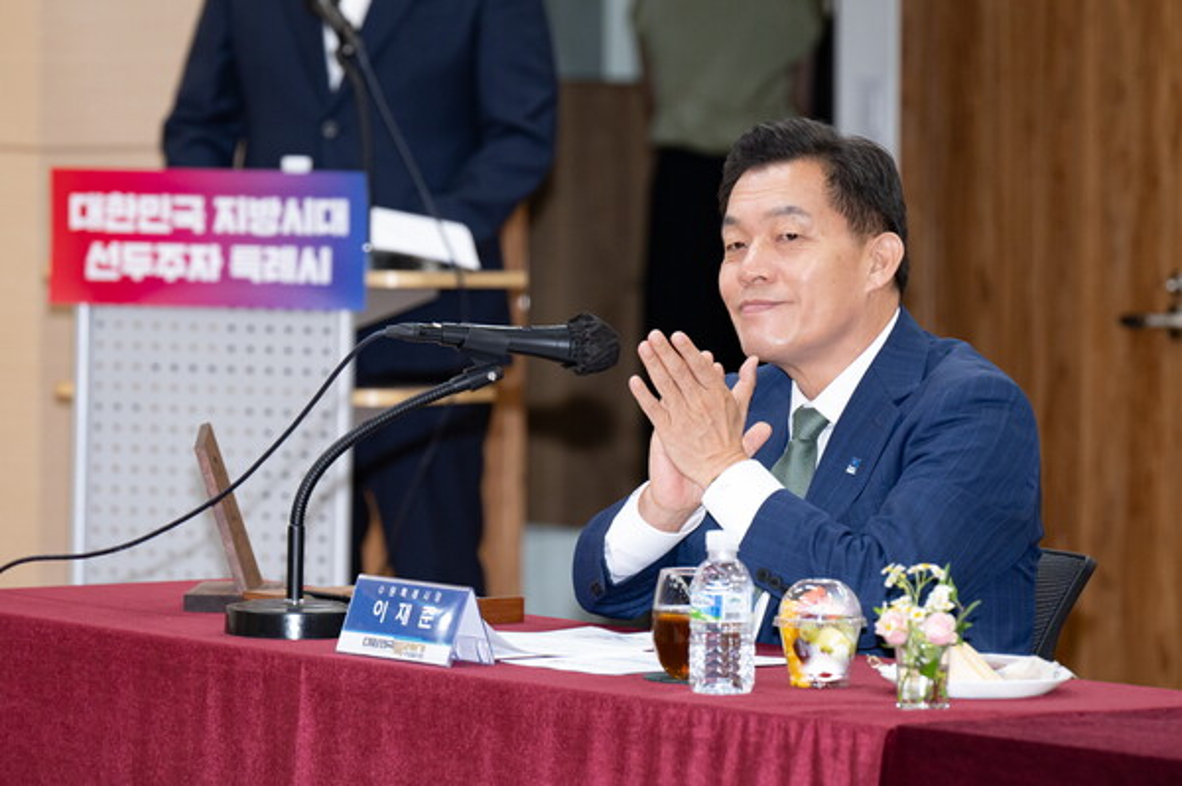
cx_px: 591
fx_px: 5905
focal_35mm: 180
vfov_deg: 7.6
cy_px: 393
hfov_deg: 11.4
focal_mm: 180
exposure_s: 1/200
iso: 2000
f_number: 4.5
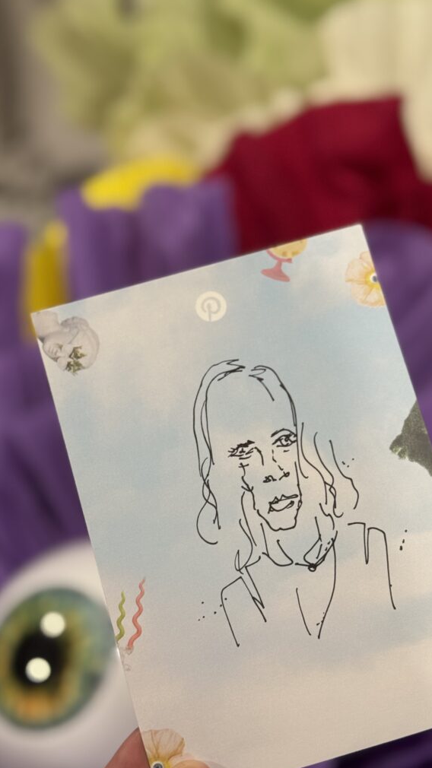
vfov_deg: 39.2
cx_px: 242
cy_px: 385
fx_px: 1079
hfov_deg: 22.6
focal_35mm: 53
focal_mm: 6.76
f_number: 1.78
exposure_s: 1/60
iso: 200
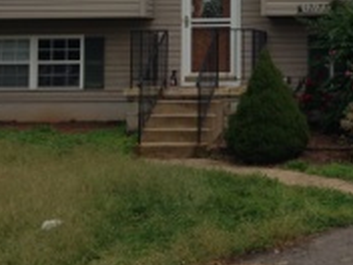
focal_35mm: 84
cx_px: 307
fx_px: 857
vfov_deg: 17.2
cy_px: 2
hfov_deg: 22.8
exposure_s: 1/834
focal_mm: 4.13
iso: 50
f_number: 2.4
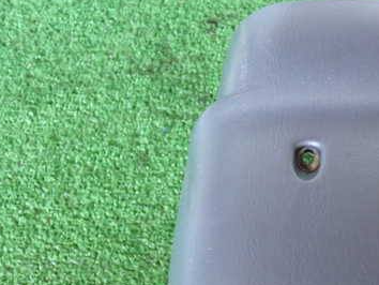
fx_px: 668
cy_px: 197
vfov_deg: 23.9
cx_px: 304
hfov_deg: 30.9
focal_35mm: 61
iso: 400
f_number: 2.5
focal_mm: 6.37
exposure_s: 1/40
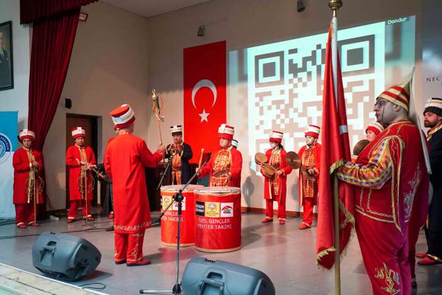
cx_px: 221
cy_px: 148
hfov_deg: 54.4
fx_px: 430
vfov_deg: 37.9
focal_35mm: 35
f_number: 4
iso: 6400
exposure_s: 1/160
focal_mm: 35
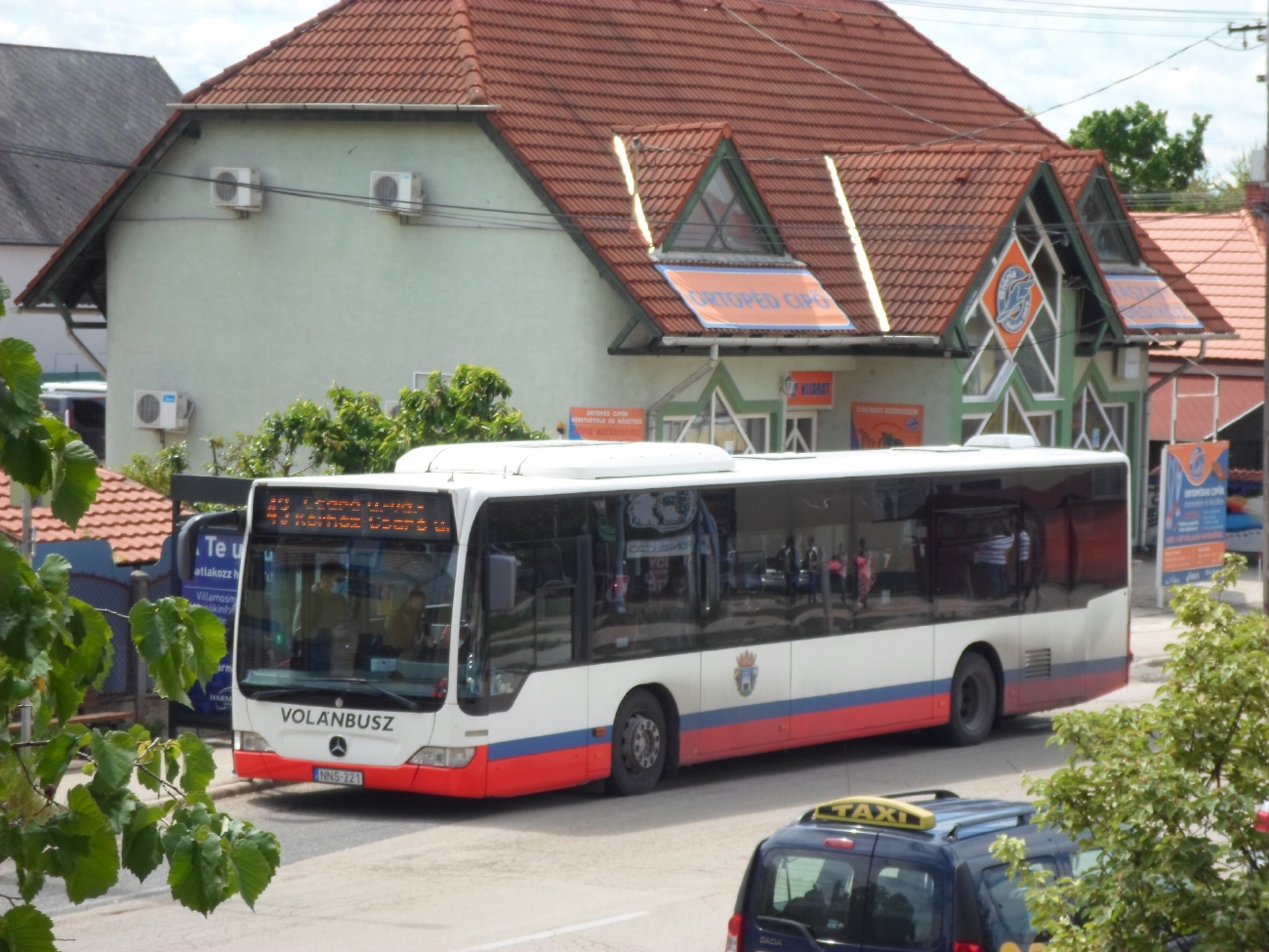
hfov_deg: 17.9
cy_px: 476
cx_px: 634
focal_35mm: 110
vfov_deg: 13.5
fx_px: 4033
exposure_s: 1/250
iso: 80
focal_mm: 19.8
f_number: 5.7
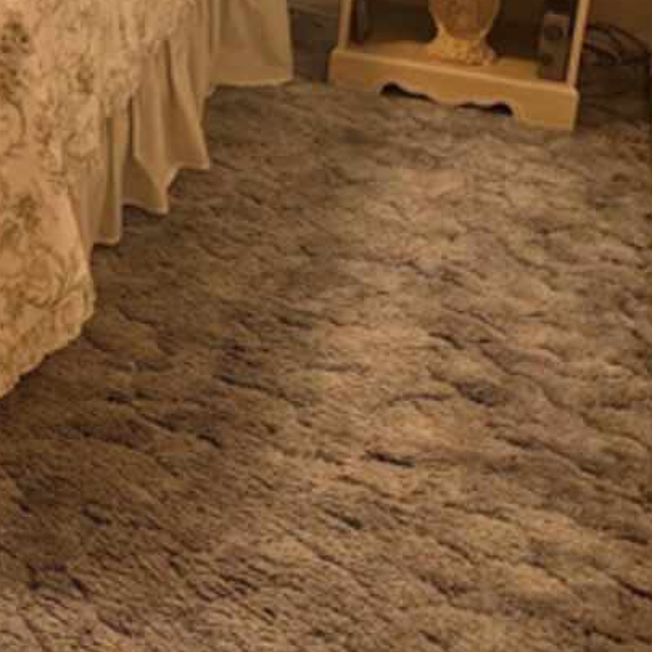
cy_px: -114
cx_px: -357
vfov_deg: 23.6
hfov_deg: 21.2
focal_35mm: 67
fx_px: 1428
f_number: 1.78
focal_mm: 6.76
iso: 200
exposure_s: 1/60
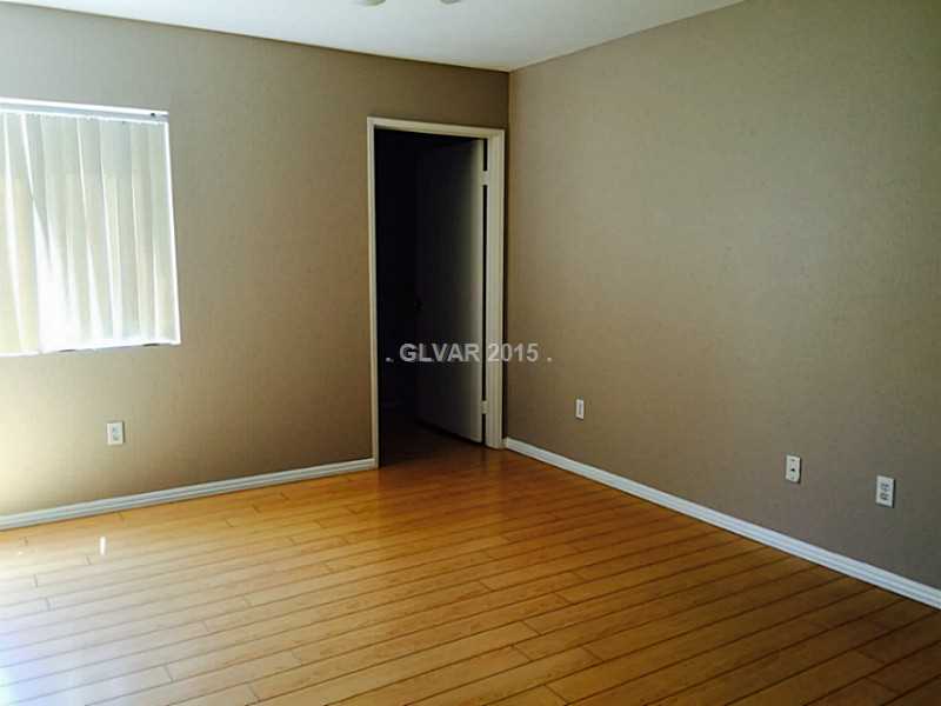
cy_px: 353
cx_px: 470
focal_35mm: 29
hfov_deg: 61.7
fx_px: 788
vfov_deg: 48.2
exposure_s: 1/15
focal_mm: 4.15
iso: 50
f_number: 2.2
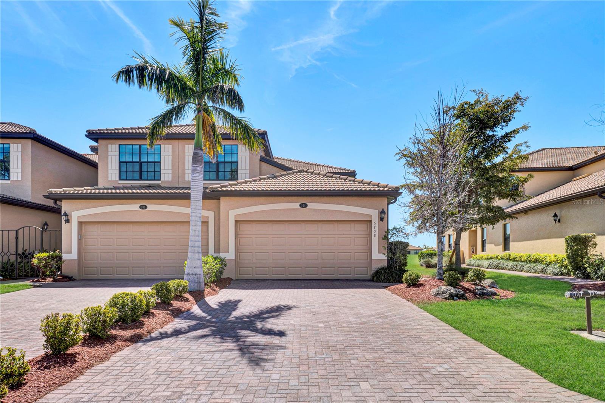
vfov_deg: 56.1
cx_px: 302
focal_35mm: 22
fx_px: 378
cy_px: 202
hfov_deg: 77.3
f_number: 14
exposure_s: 1/160
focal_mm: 15
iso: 100
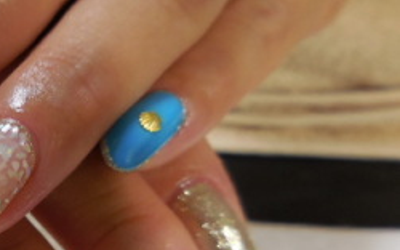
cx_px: 2
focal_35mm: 53
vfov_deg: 24.1
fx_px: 578
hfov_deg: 34.8
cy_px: 185
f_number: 3.3
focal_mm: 4.5
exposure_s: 1/30
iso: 180
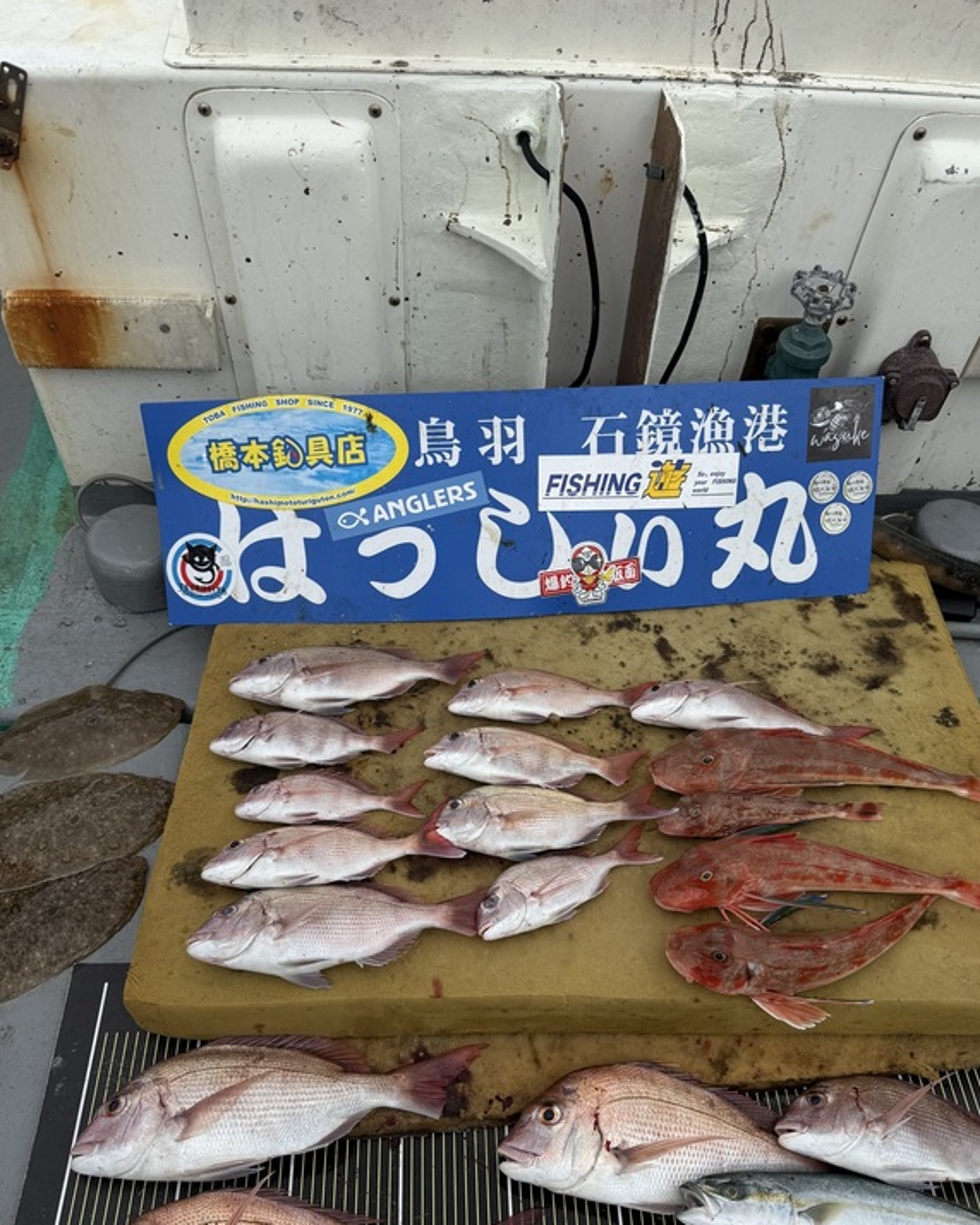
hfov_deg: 51.5
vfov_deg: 61.8
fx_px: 1015
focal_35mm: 28
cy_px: 715
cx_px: 525
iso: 80
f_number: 1.78
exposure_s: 1/4975
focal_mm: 6.76
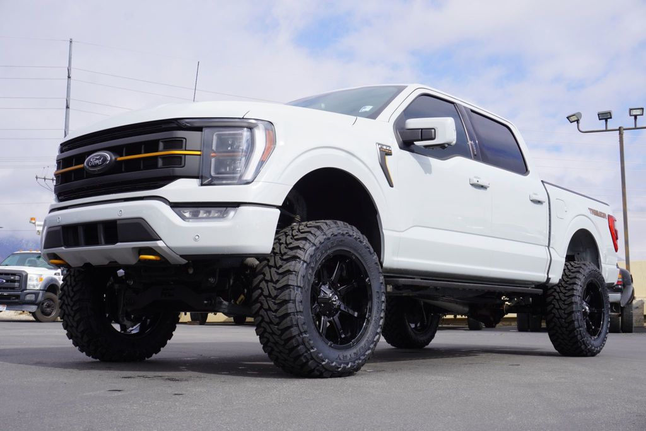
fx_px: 754
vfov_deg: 31.9
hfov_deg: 46.4
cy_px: 216
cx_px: 323
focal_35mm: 42
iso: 100
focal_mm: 28
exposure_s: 1/125
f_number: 11
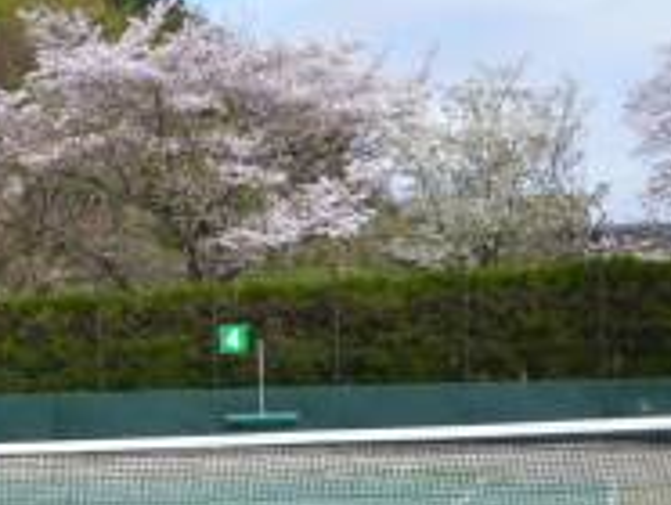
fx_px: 1669
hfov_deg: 20.6
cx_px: -224
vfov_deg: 17.1
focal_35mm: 86
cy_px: 368
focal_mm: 4.5
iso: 80
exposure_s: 1/400
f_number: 4
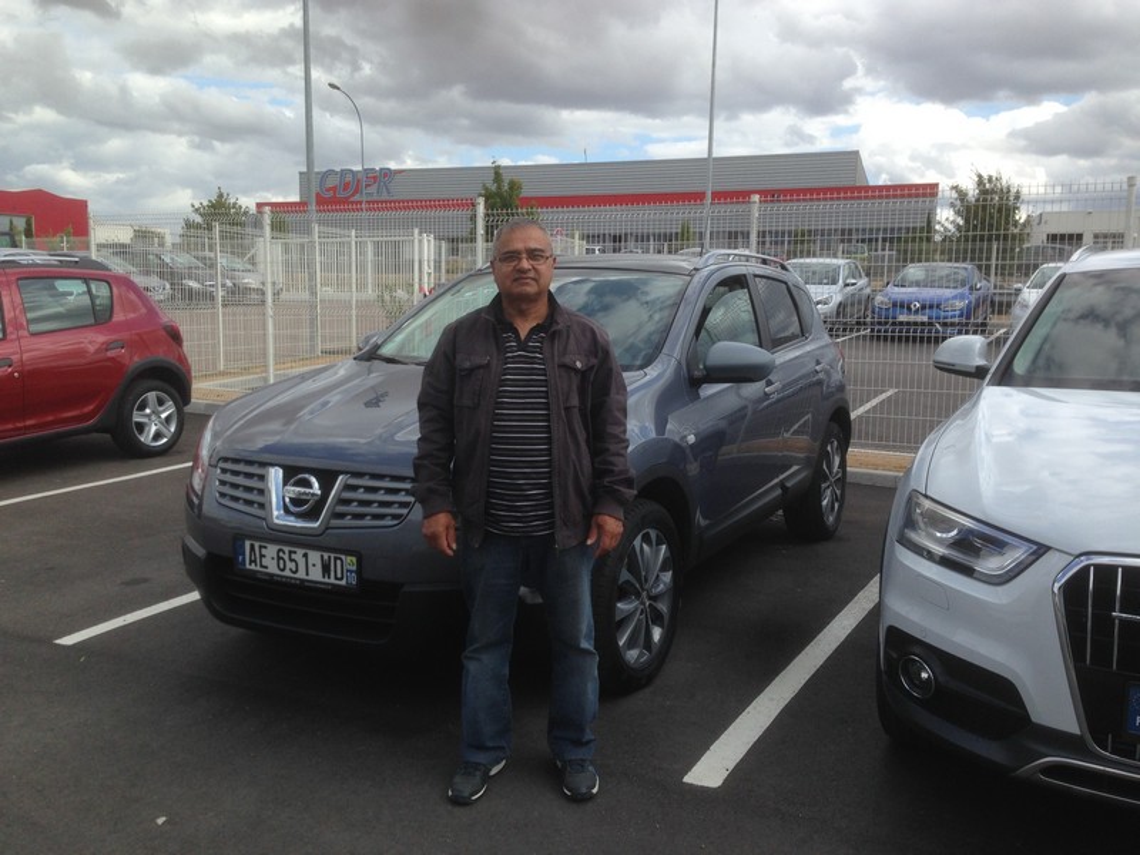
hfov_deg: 55.4
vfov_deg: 42.9
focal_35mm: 33
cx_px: 570
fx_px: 1087
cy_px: 428
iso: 50
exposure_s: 1/1130
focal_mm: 4.12
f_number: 2.4
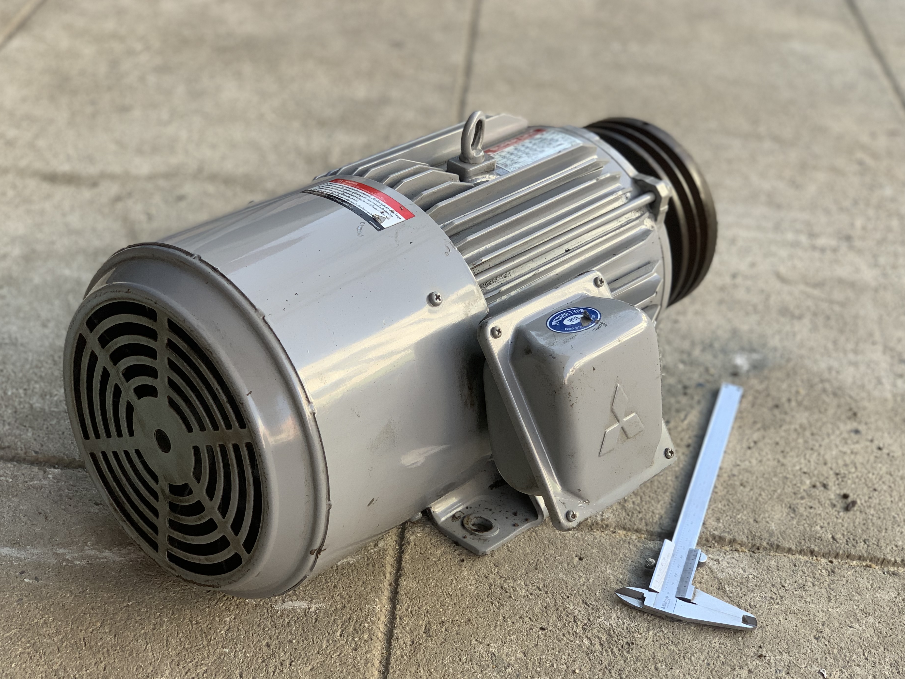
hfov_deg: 33.8
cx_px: 444
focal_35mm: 57
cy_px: 351
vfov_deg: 25.7
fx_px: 1490
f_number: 2.4
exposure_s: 1/122
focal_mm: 6
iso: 32
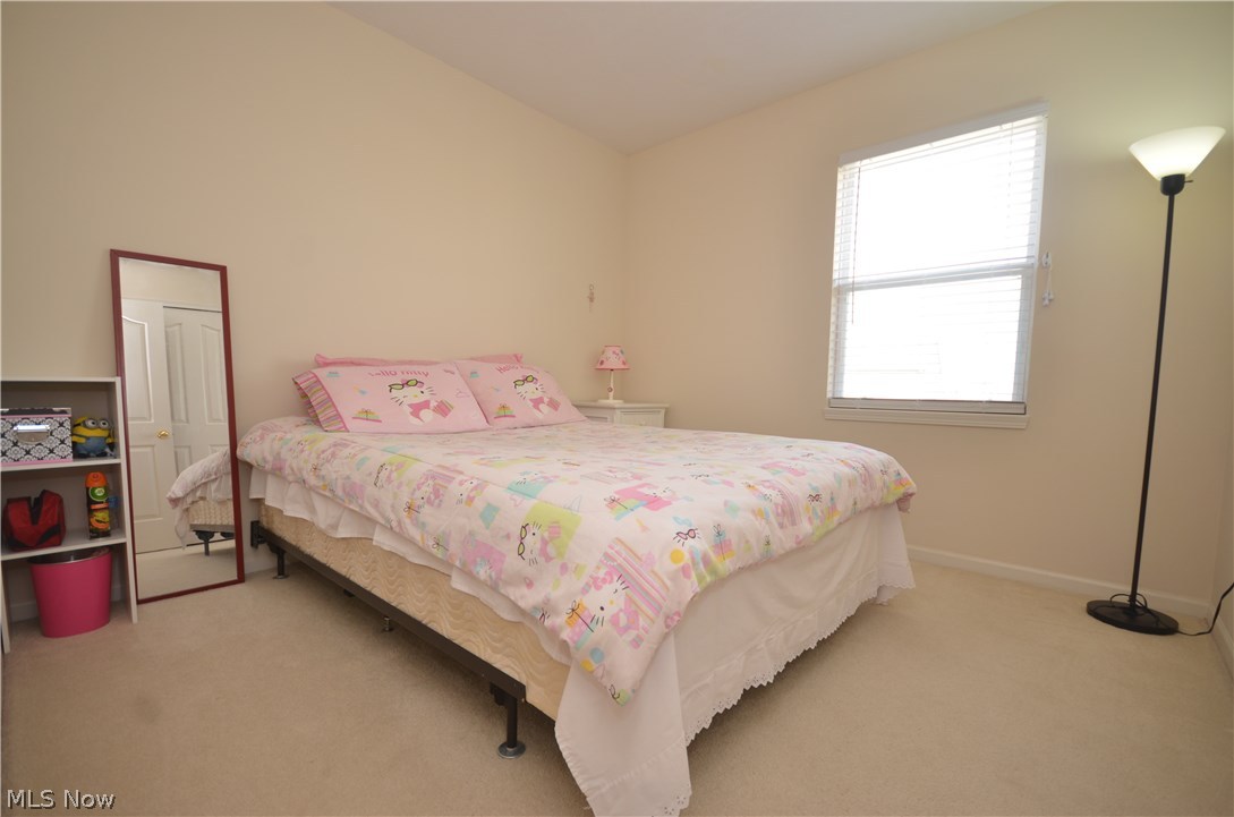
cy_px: 408
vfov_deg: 77.1
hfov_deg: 100.5
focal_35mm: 15
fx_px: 513
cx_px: 617
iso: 200
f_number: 4
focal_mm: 10
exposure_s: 1/60
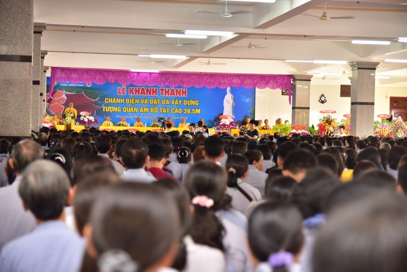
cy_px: 136
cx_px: 204
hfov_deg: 26.0
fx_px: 882
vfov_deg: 17.5
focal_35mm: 78
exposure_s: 1/40
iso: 640
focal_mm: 78
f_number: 4
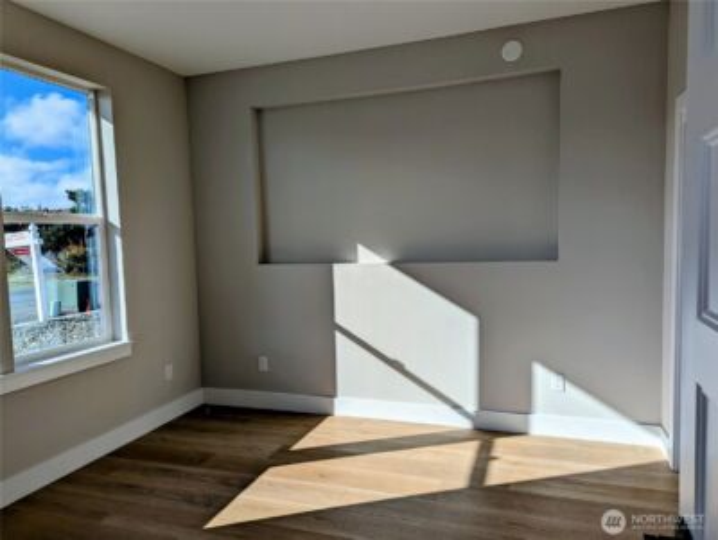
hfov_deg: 71.5
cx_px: 359
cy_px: 270
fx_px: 498
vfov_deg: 56.9
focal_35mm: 24
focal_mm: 6.81
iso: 47
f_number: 1.85
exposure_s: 1/1664
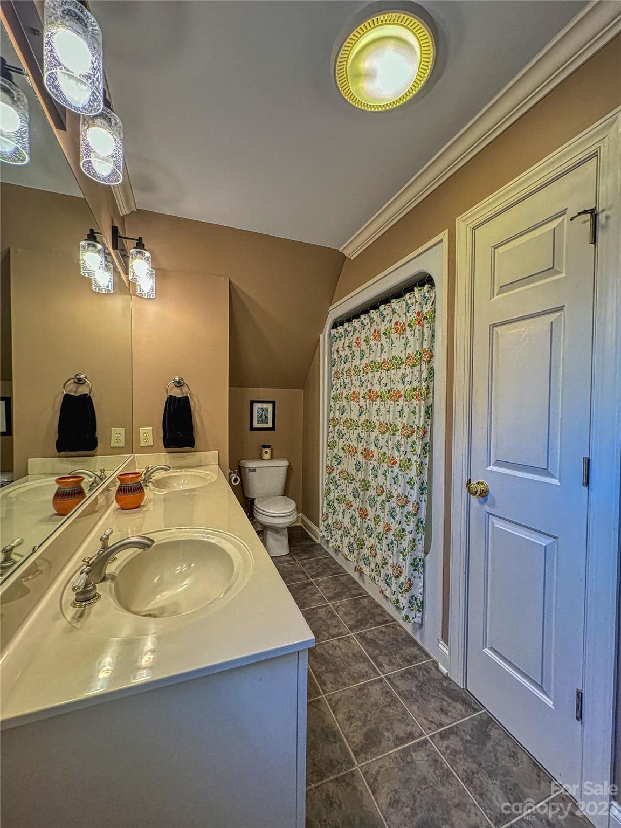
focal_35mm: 14
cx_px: 310
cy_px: 414
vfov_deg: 102.1
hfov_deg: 85.7
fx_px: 335
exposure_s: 1/60
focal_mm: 2.2
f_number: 2.2
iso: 320
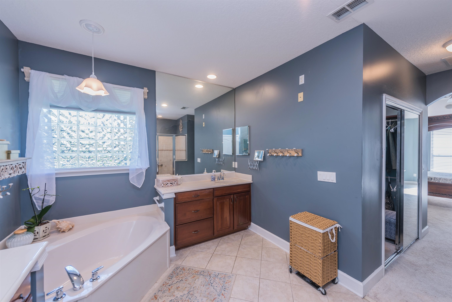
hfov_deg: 104.2
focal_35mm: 14
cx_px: 226
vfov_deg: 81.2
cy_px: 151
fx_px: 176
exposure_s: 1/4
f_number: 8
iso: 100
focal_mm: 14
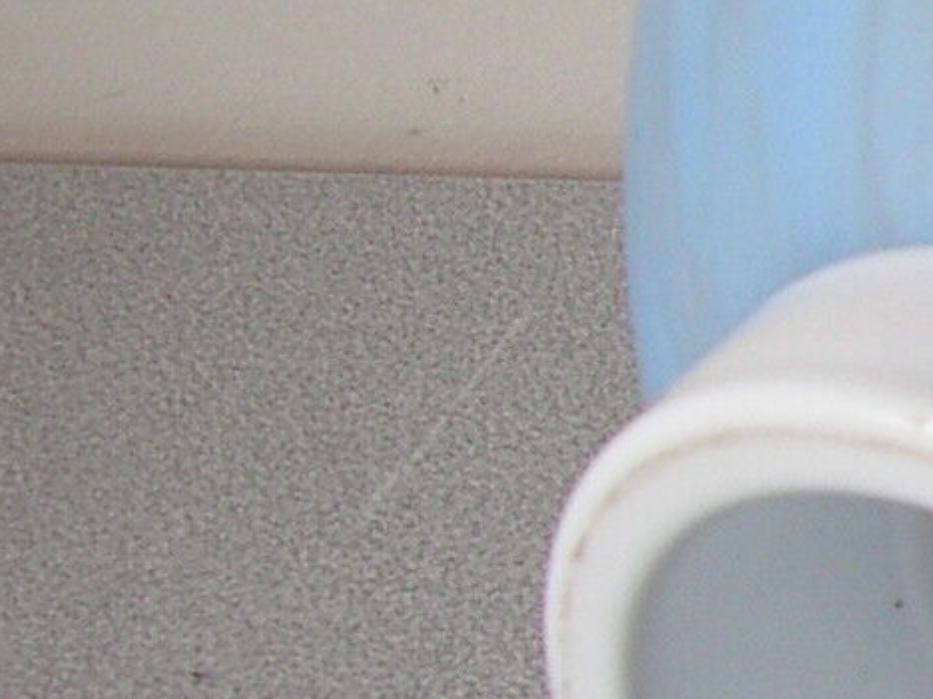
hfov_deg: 10.1
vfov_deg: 8.7
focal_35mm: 171
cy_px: 392
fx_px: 4609
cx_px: 2241
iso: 50
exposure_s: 1/23.1
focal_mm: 5.8
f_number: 2.8
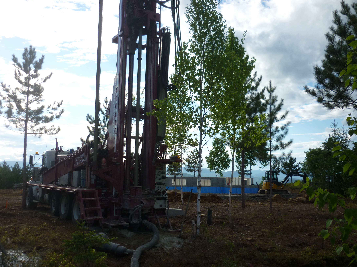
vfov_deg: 41.8
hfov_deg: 54.0
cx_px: 178
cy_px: 133
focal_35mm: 34
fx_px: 351
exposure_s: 1/1000
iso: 80
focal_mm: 5.5
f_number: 2.8
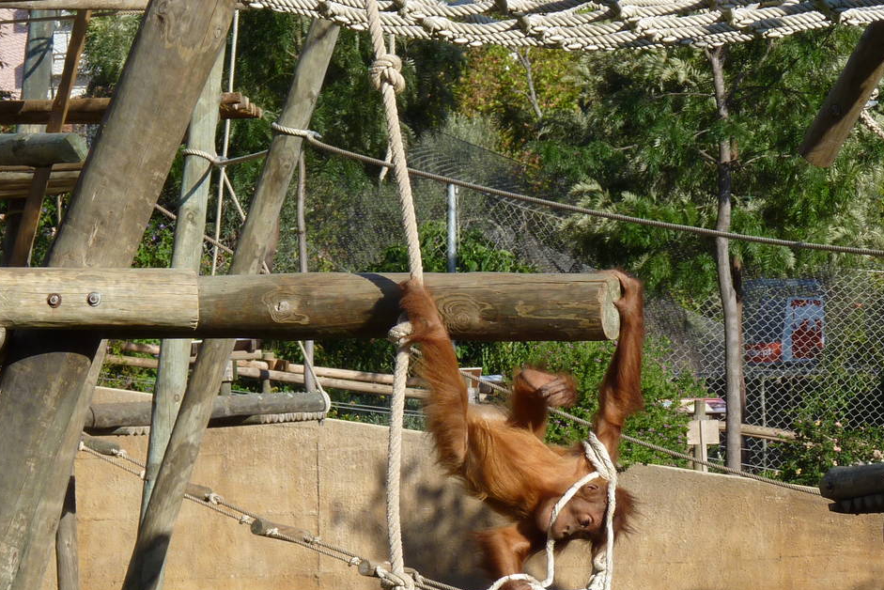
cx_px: 573
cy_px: 489
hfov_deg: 7.5
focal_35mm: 274
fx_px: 6730
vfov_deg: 5.0
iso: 80
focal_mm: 27.5
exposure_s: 1/320
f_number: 5.6
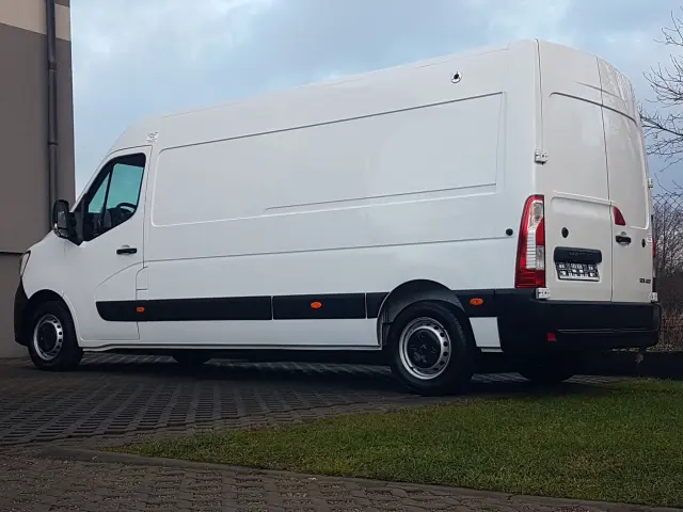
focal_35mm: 26
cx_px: 342
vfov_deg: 53.1
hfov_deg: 67.3
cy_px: 256
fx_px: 513
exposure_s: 1/299
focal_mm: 4.2
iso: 40
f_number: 1.7
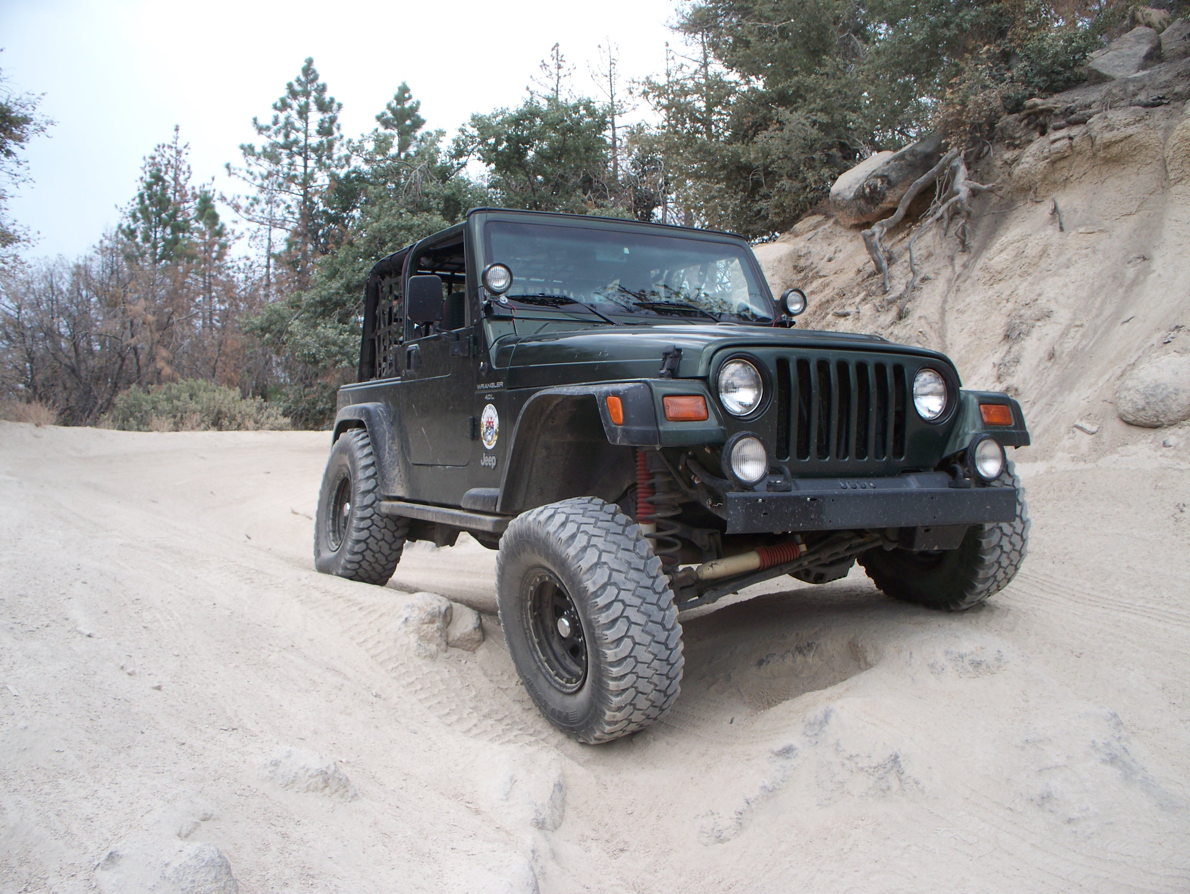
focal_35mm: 36
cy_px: 447
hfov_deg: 51.3
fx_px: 1238
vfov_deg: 39.7
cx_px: 595
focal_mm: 7.54
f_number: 2.8
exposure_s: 1/320
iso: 64
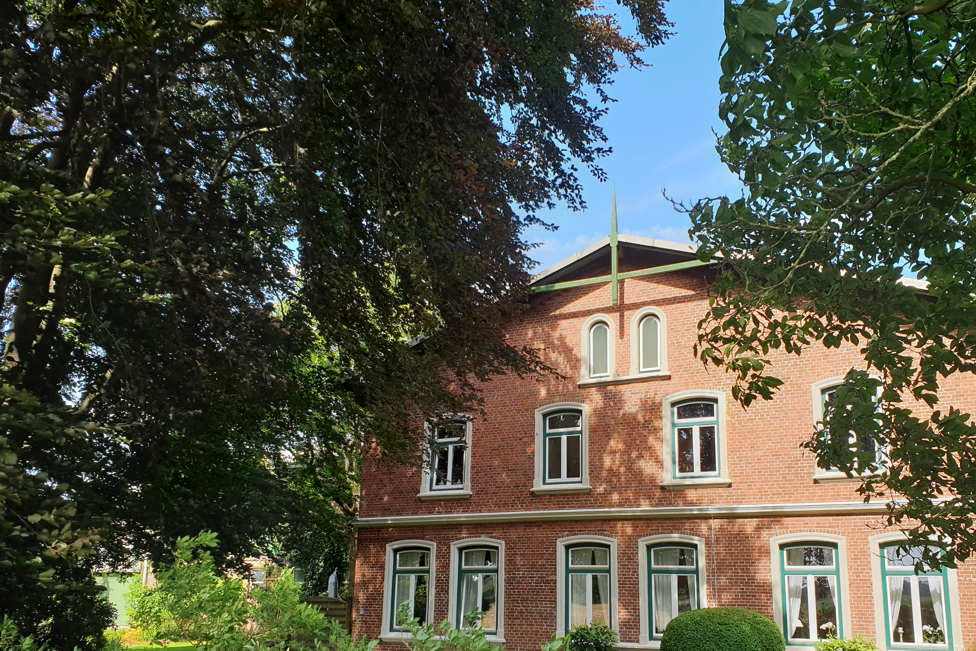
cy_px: 412
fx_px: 840
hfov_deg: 60.2
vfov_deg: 42.0
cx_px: 527
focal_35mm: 31
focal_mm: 4.3
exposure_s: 1/372
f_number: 2.4
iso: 50
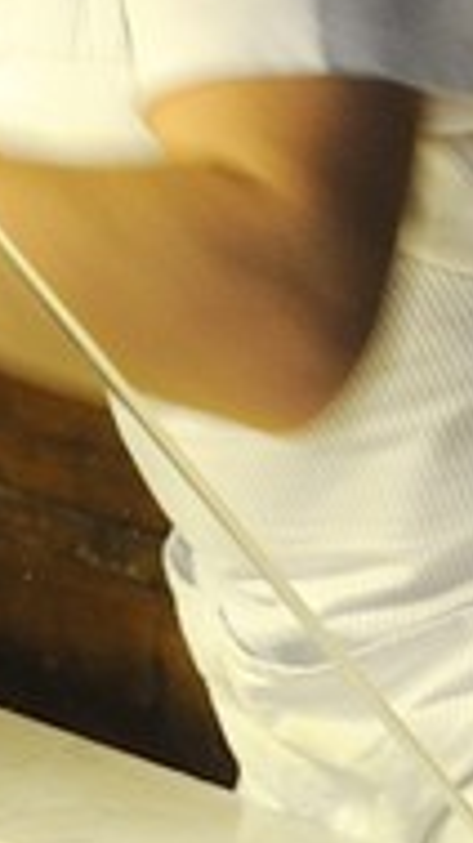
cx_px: -2155
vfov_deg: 7.0
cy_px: 138
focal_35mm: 310
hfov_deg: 3.5
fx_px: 6928
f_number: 4.5
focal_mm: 35
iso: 800
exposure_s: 1/25
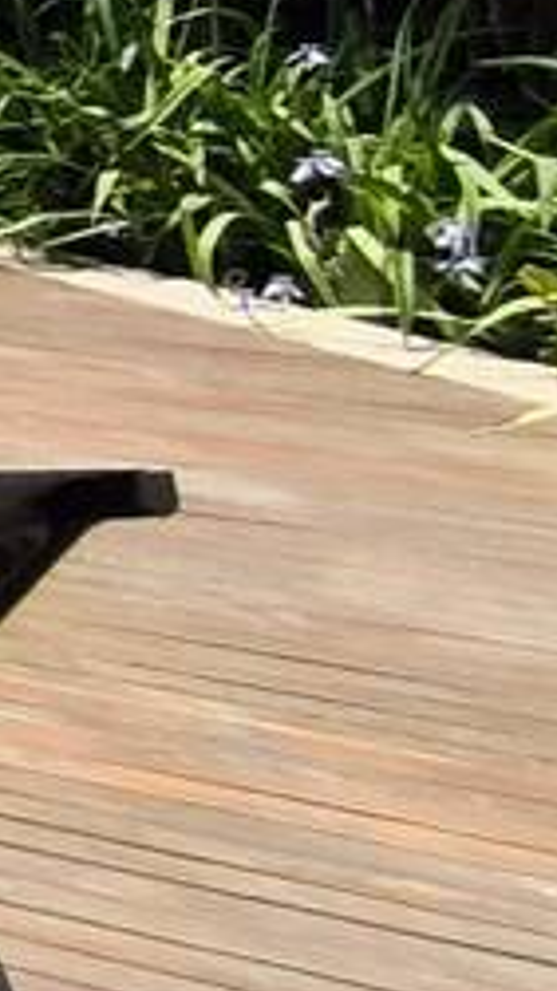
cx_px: -1963
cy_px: 111
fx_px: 2628
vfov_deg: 20.9
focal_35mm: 100
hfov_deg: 7.0
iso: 50
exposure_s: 1/1863
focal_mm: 1.65
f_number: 2.2
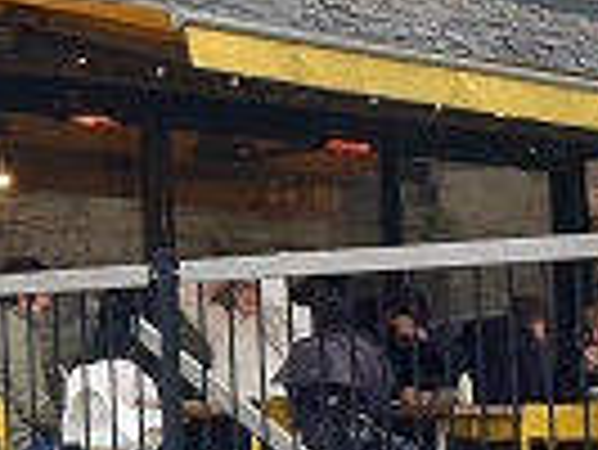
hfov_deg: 16.1
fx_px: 2023
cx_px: -144
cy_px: 108
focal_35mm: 117
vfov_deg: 12.6
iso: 50
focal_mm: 4.3
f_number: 2.4
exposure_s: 1/309
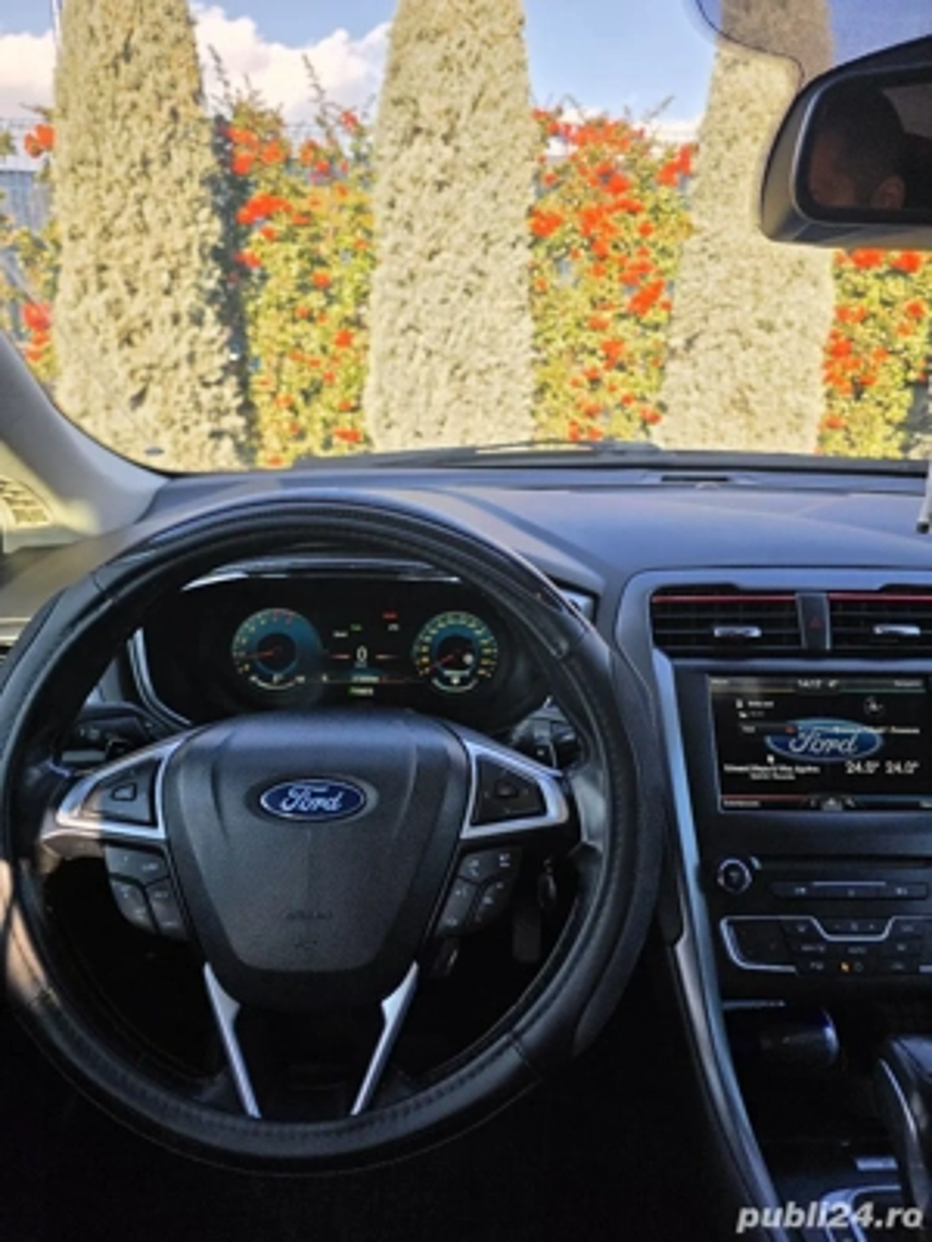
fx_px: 826
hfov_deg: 58.9
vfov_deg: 73.9
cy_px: 621
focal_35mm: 23
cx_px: 466
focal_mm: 6.3
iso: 40
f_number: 1.7
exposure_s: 1/370
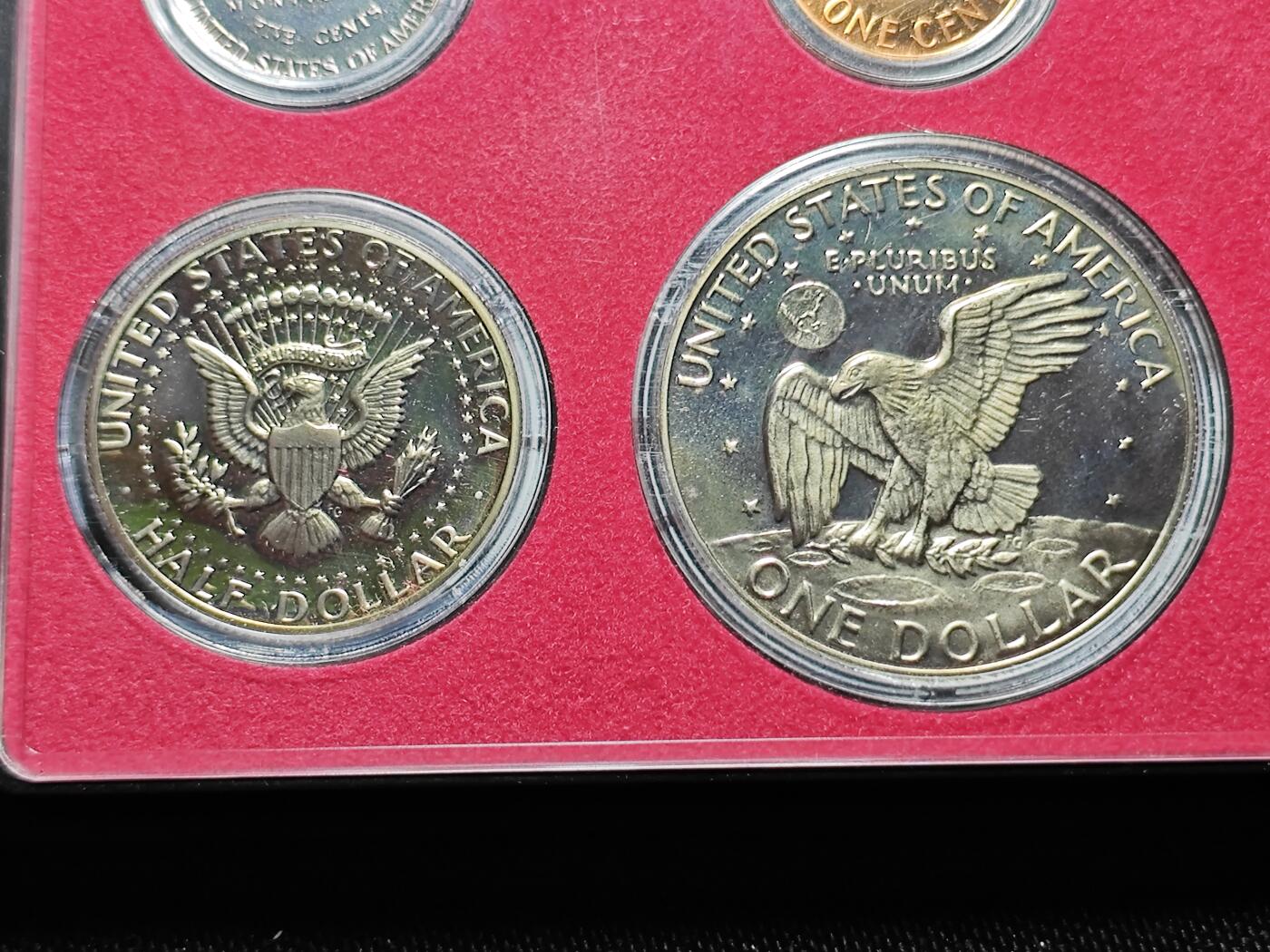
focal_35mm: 73
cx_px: 635
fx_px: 2678
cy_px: 476
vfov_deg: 20.2
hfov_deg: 26.7
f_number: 1.6
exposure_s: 1/50
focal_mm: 5.84
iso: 100
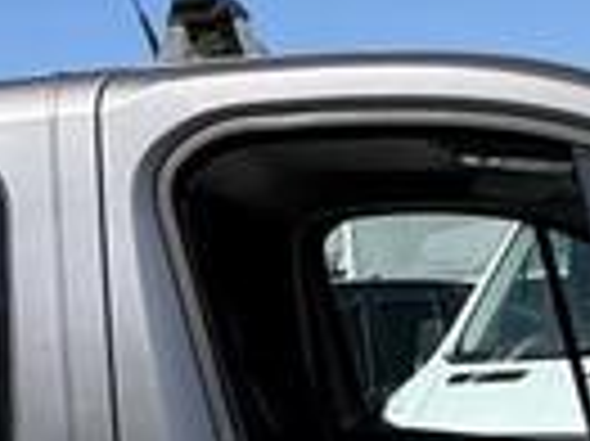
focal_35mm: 96
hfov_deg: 20.5
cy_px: 531
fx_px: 1635
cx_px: 284
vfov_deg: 14.9
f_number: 2.2
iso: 50
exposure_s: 1/1449
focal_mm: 2.22
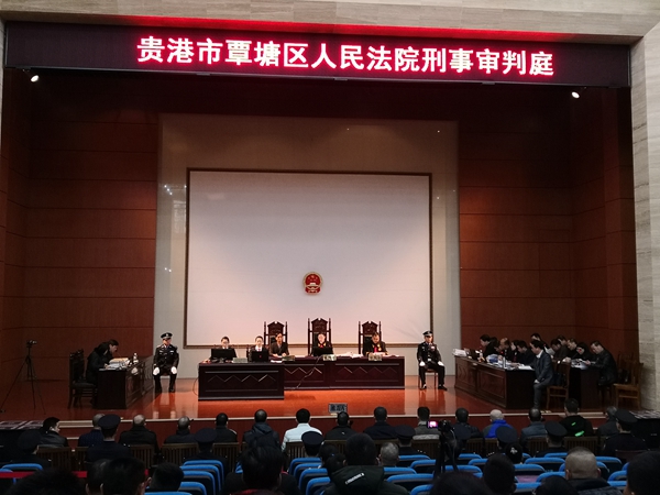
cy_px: 248
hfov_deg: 52.6
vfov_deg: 40.7
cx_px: 330
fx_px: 667
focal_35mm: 35
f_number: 1.6
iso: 160
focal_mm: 3.95
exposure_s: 1/33.3
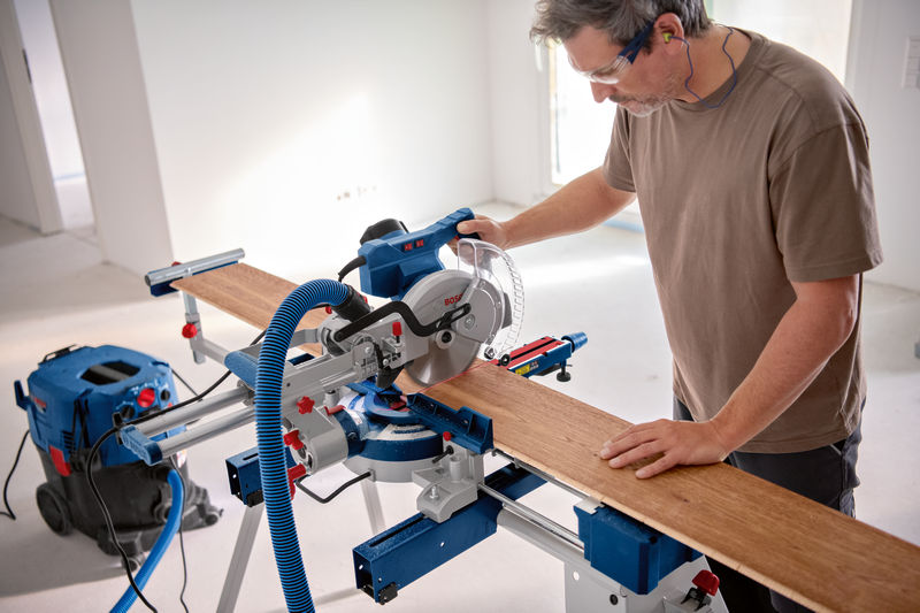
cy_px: 306
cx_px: 460
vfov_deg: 33.4
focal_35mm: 40
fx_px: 1022
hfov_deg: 48.5
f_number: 2.8
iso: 640
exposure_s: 1/160
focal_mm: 40
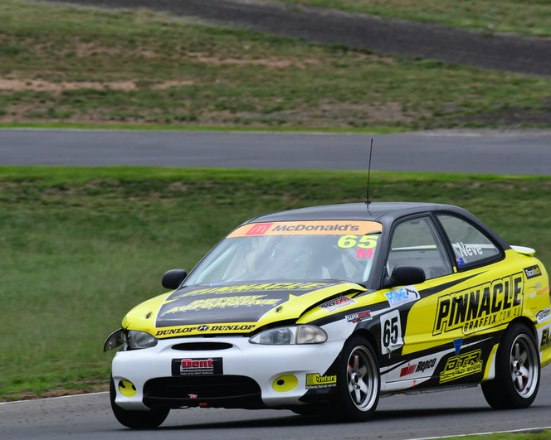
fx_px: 13827
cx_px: 264
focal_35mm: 848
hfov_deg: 2.3
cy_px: 220
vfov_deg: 1.8
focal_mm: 500
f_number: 13
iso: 640
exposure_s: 1/640
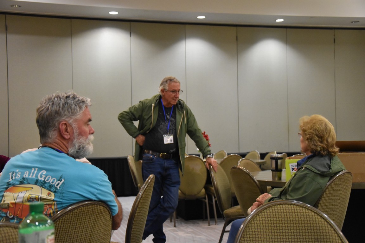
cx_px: 182
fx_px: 532
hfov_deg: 37.9
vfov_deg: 25.8
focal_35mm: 52
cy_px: 122
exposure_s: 1/60
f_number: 4.5
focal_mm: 35
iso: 3600
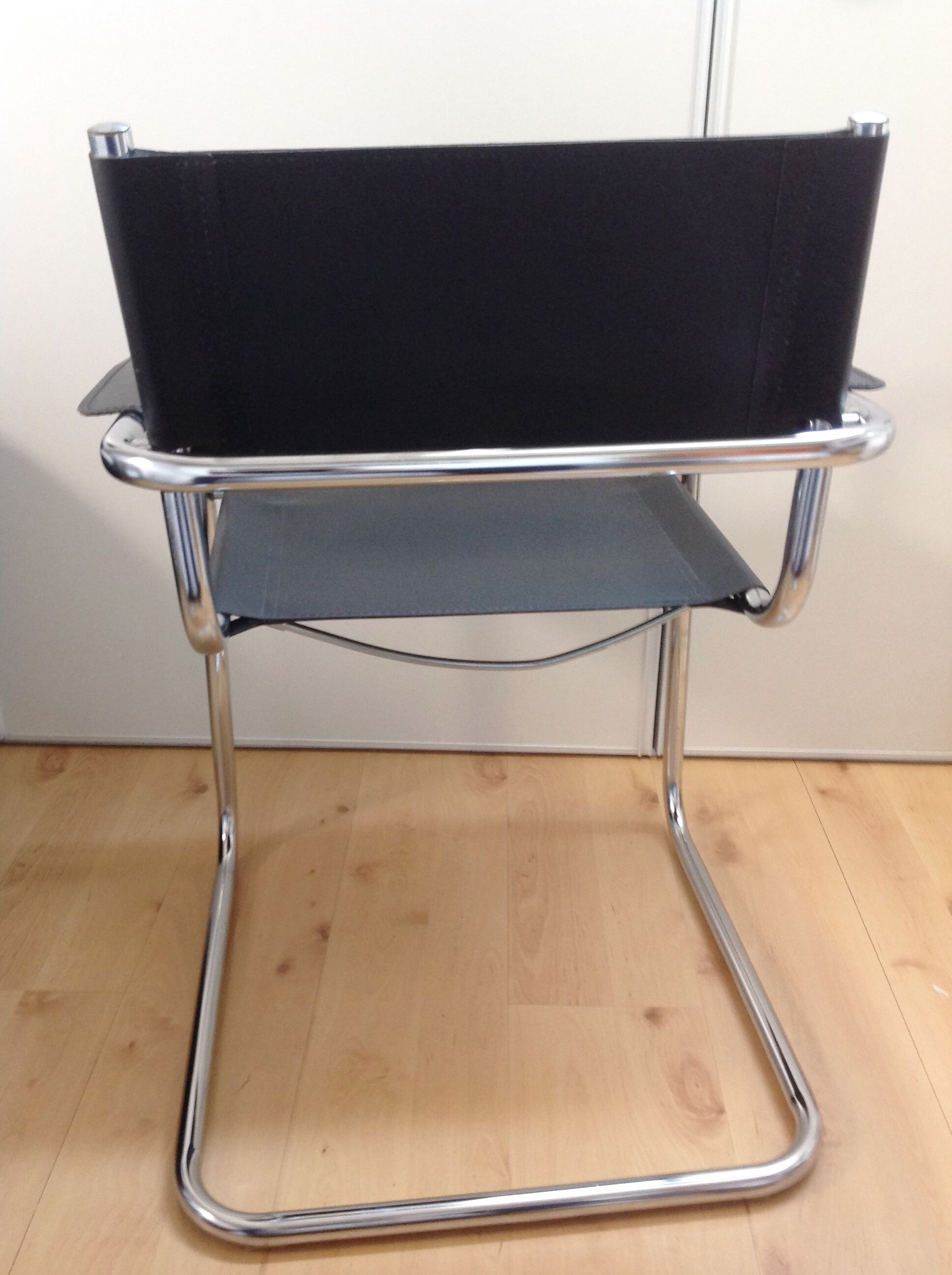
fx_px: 1287
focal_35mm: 35
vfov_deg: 52.7
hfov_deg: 40.6
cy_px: 638
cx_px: 476
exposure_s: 1/15
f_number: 2.4
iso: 125
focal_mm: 4.28
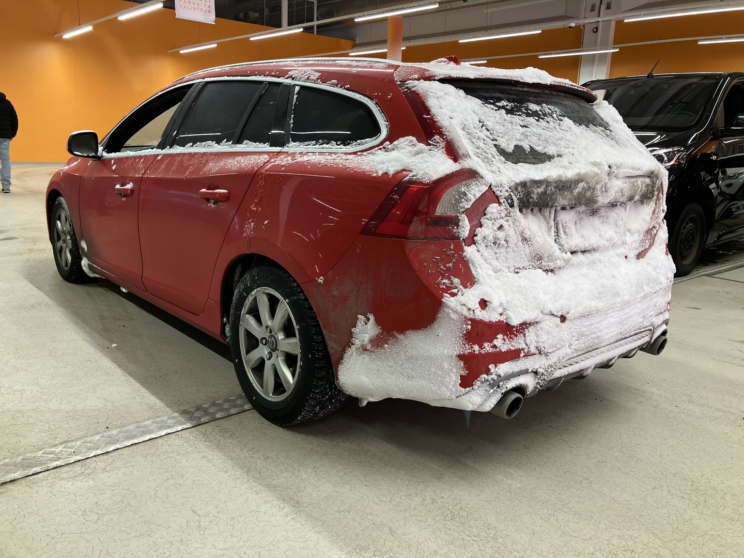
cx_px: 372
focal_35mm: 28
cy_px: 279
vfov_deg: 49.7
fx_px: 602
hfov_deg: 63.4
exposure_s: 1/62
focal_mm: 3.99
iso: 50
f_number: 1.8
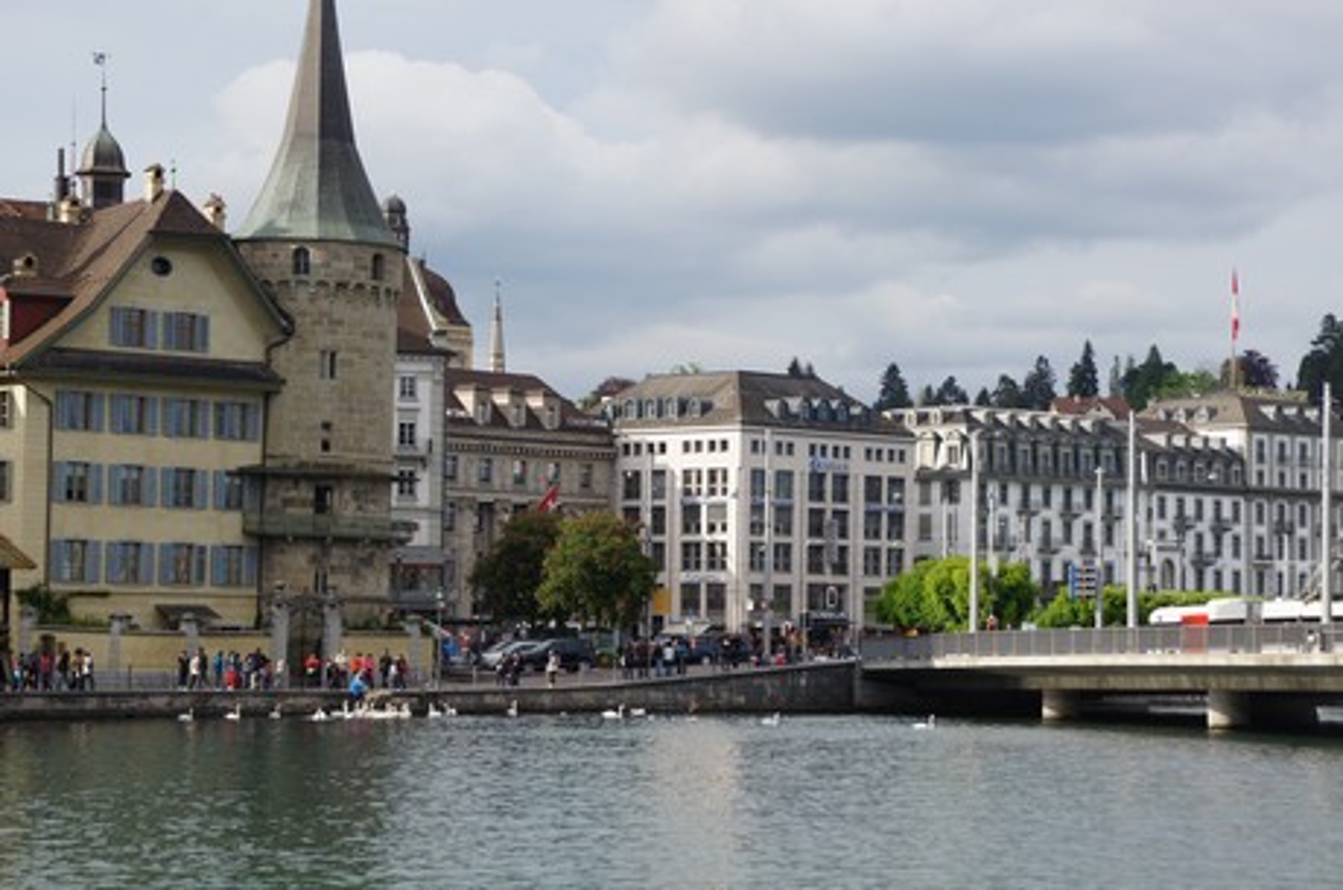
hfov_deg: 19.5
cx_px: 672
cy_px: 445
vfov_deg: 13.0
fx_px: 3910
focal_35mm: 105
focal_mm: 70
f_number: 9
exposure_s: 1/160
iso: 100
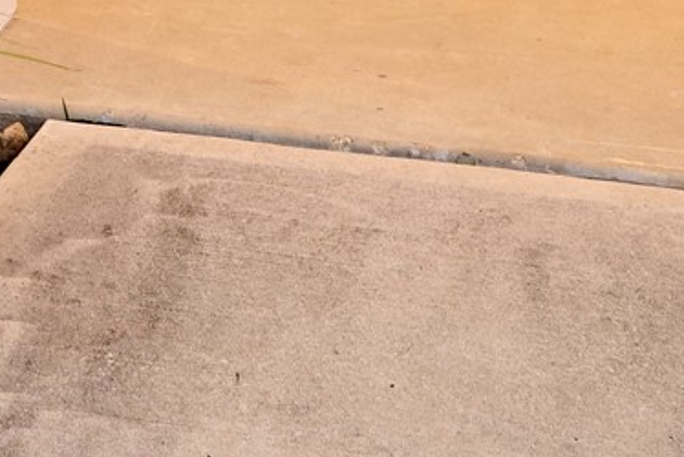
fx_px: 2812
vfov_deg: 8.1
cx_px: -82
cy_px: -850
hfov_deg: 13.6
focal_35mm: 148
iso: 100
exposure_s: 1.3
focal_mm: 25.5
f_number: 5
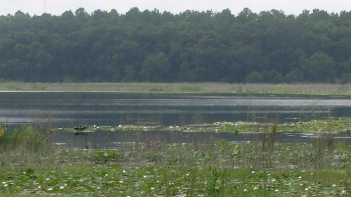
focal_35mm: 236
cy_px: 115
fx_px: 2197
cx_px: 100
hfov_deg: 9.1
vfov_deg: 5.1
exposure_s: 1/60
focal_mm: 24
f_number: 7.3
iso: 50
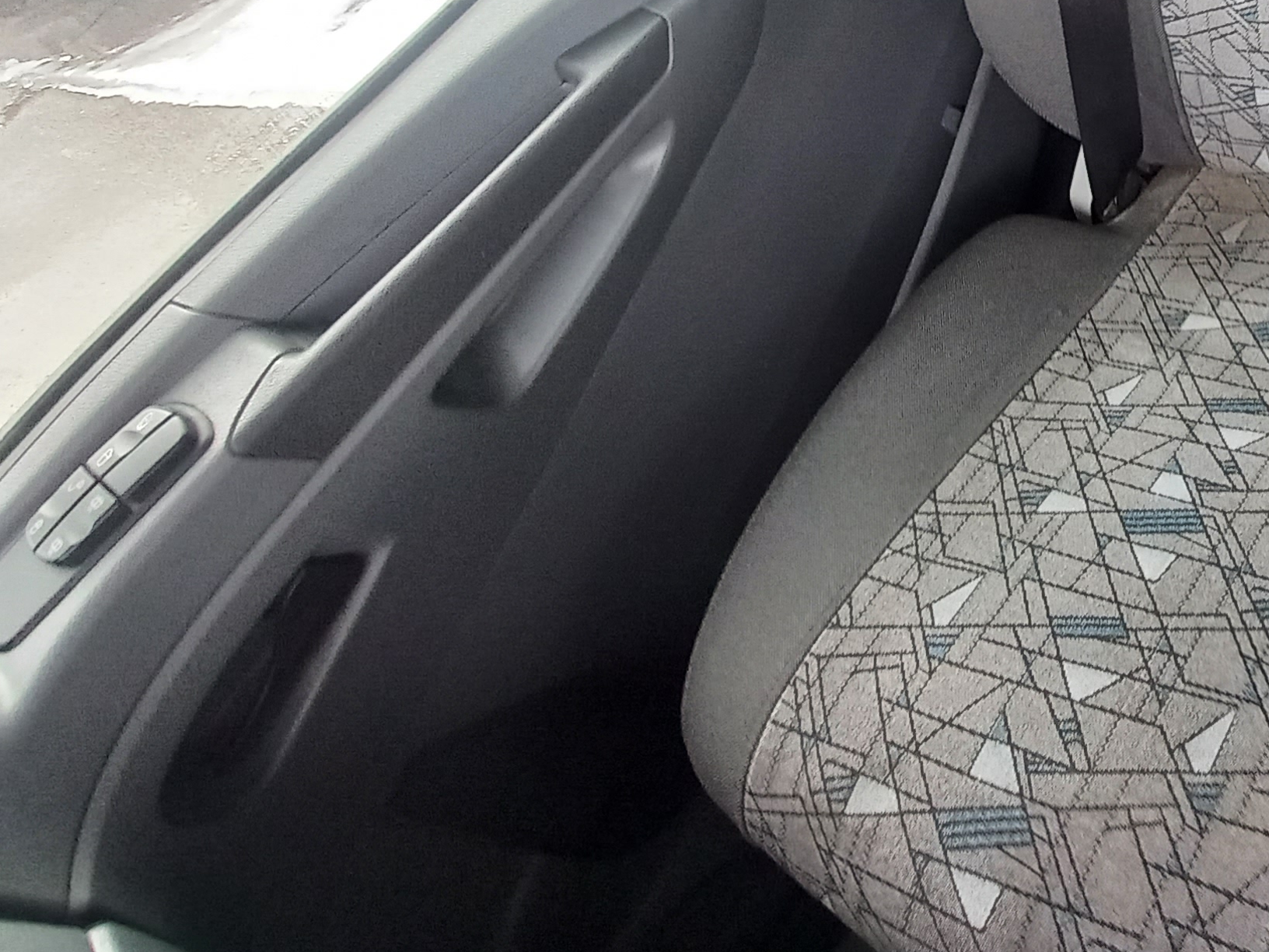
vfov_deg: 45.2
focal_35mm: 26
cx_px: 1243
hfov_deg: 54.1
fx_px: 953
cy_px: 9
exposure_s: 1/50
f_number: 2.2
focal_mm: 1.42
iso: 100
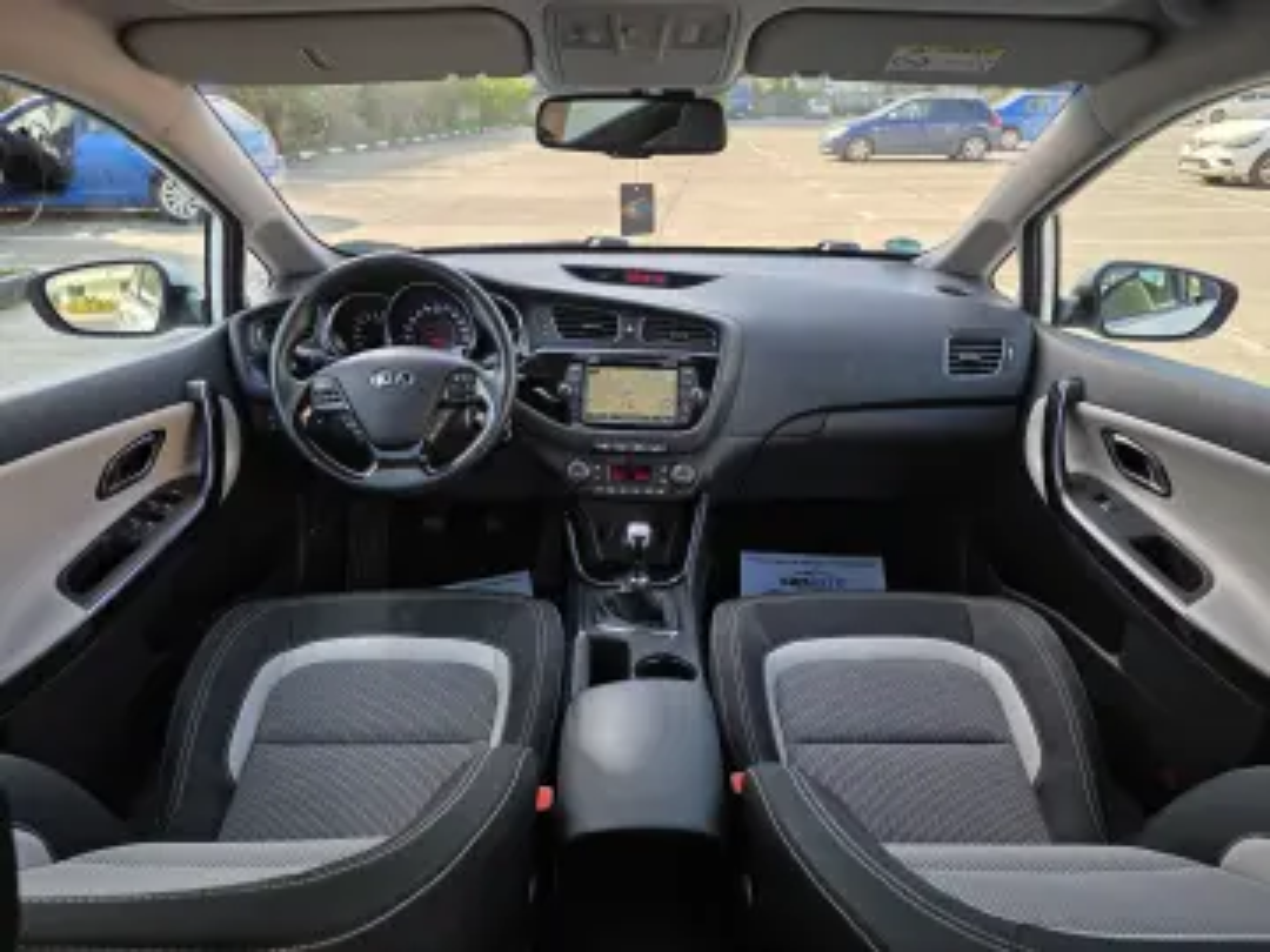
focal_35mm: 23
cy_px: 476
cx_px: 635
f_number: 1.7
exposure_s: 1/359
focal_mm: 6.3
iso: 50
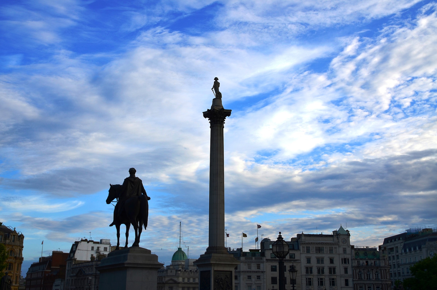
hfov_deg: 49.6
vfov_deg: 34.1
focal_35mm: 39
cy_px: 145
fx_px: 472
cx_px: 218
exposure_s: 1/125
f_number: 11
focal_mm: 26
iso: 125
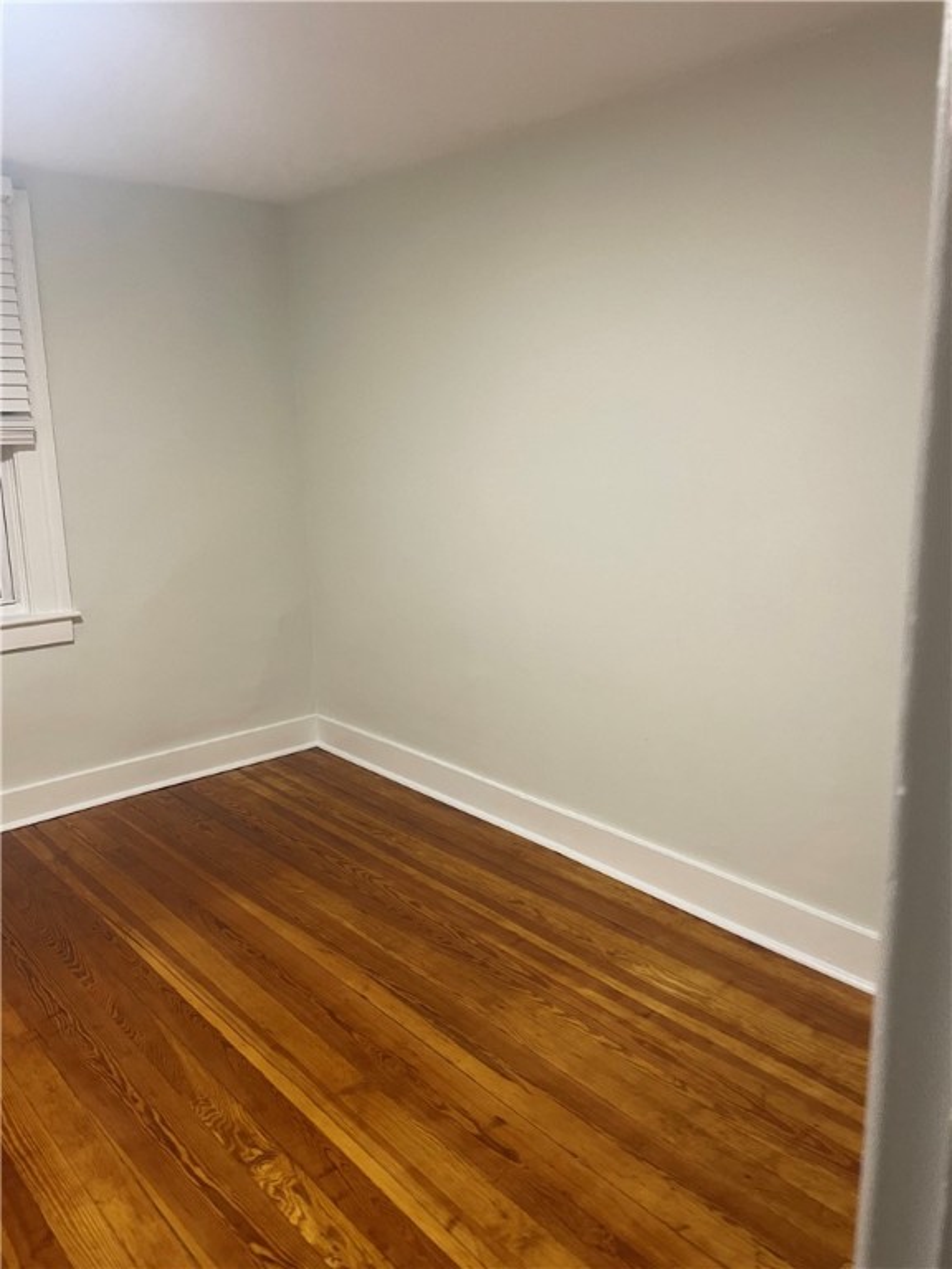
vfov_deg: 67.3
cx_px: 476
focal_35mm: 26
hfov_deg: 53.1
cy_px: 634
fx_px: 953
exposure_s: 1/60
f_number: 1.6
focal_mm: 4.2
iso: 160
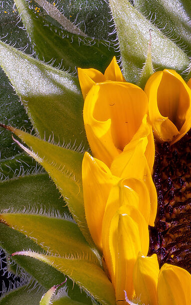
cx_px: 442
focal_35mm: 418
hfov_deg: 3.1
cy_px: 193
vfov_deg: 5.0
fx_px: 3480
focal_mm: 105
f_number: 14
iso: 100
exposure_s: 1/2
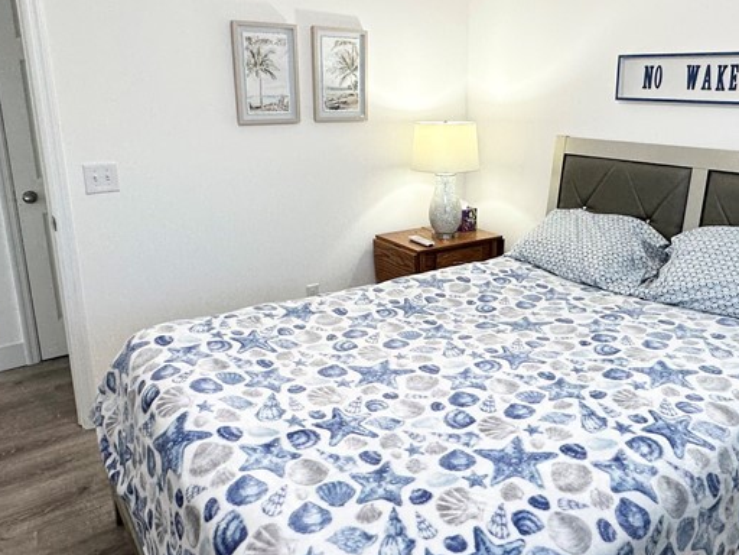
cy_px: 231
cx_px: 443
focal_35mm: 28
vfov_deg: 49.5
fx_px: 598
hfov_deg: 62.9
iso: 100
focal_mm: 2.22
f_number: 2.2
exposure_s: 1/120
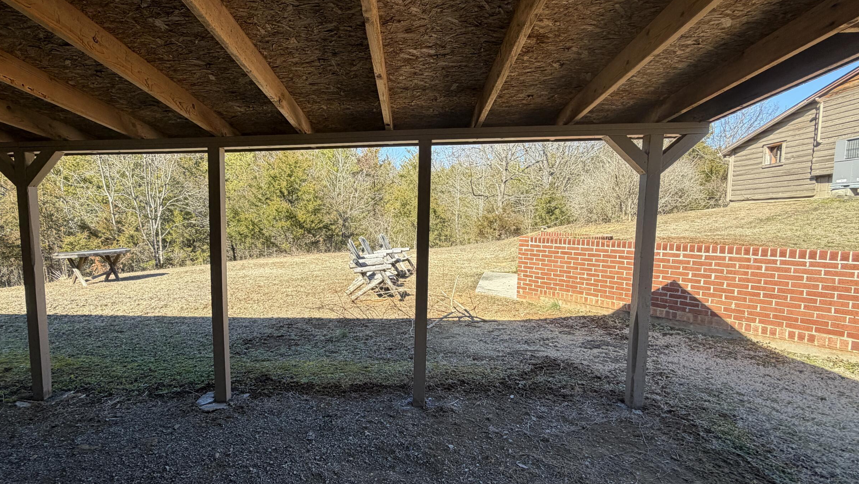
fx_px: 433
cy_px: 262
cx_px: 378
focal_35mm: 19
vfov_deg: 58.3
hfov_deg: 89.2
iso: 64
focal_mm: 2.22
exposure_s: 1/502
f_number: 2.2
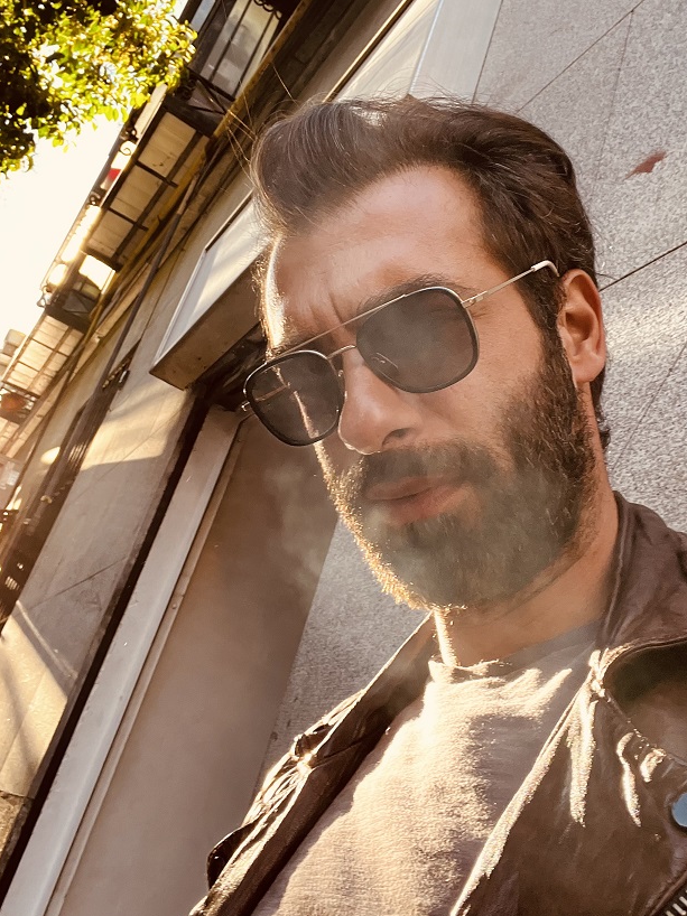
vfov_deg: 53.9
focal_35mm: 34
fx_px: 900
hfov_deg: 41.7
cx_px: 387
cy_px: 410
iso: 100
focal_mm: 2.71
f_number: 2.2
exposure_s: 1/105
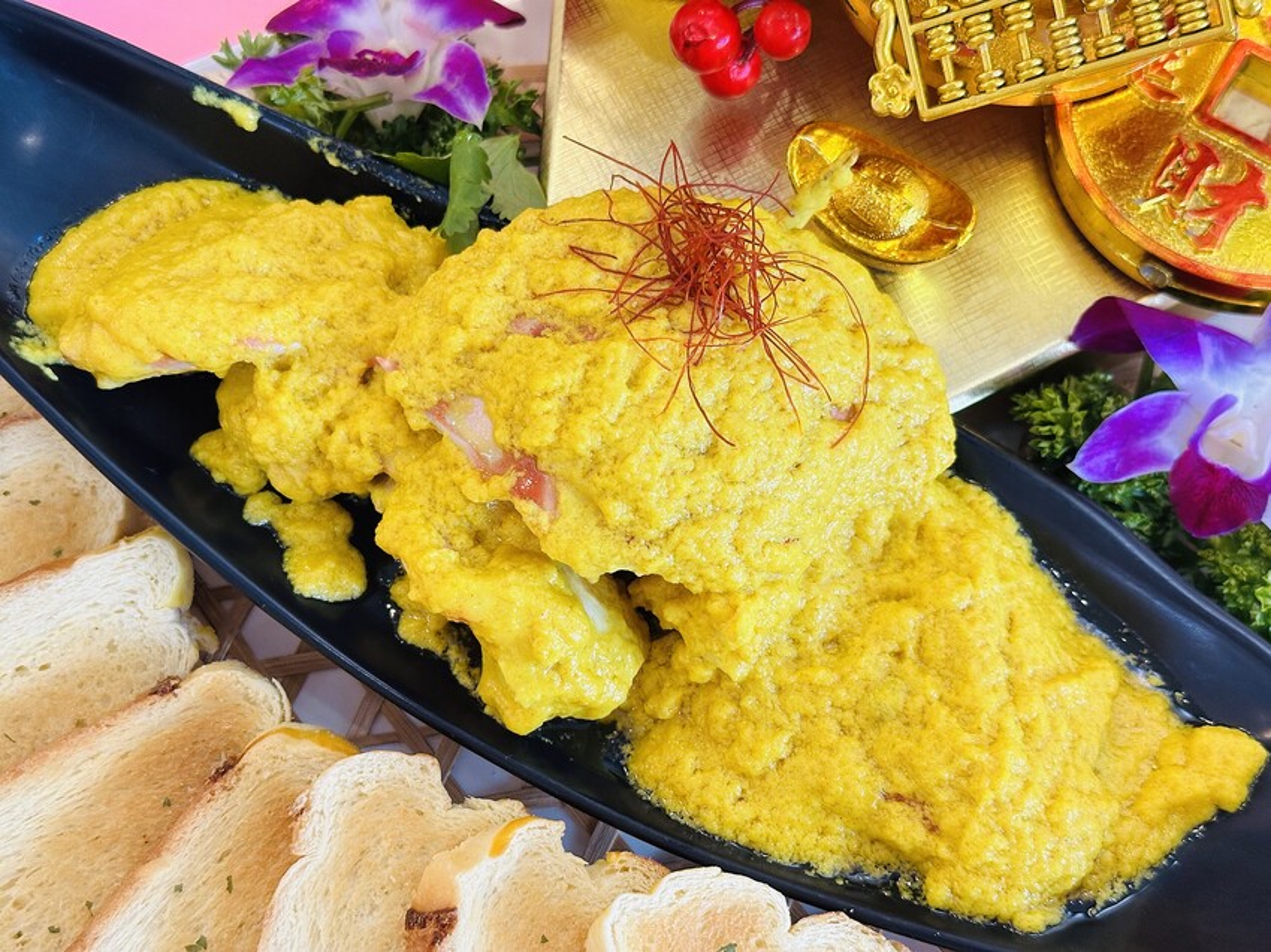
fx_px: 1762
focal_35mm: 48
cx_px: 636
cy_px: 476
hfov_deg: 39.7
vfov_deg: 30.3
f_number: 1.78
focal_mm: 6.86
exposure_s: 1/60
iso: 250
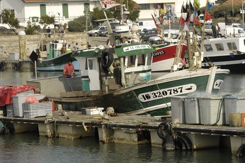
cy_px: 82
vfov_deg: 7.3
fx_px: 1275
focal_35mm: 188
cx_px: 122
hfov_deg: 11.0
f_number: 9
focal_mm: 125
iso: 100
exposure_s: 1/160
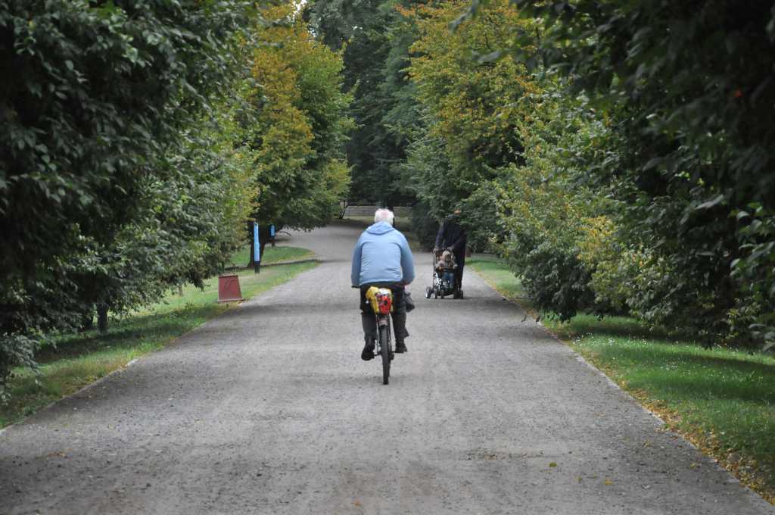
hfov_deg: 18.2
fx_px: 2419
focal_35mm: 112
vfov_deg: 12.1
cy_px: 258
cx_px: 388
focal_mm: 75
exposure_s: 1/800
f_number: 7.1
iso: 2000
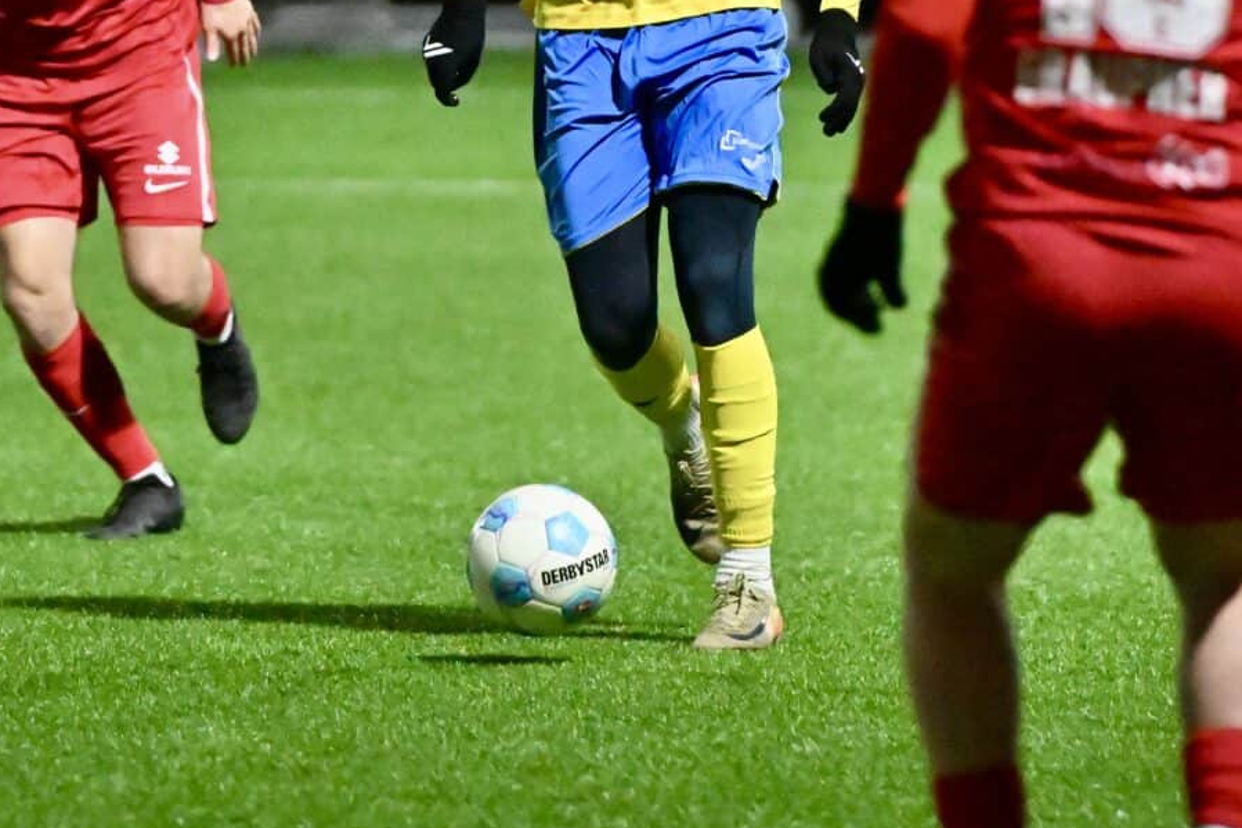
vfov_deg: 3.0
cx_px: 600
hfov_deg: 4.5
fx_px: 15733
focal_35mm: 456
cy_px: -21
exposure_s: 1/1250
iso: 10000
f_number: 3.2
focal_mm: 200
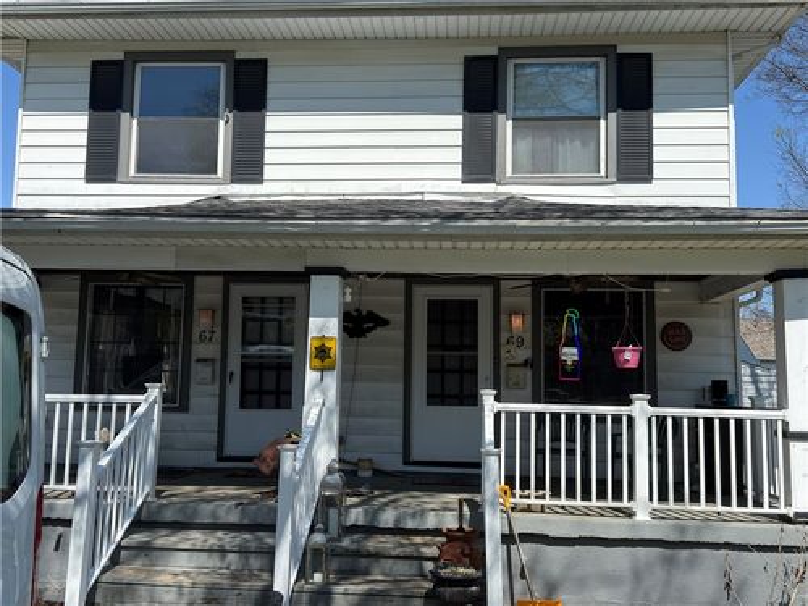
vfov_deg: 40.7
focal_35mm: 35
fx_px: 817
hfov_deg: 52.6
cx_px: 404
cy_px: 303
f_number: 1.78
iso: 80
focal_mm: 6.76
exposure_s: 1/3717
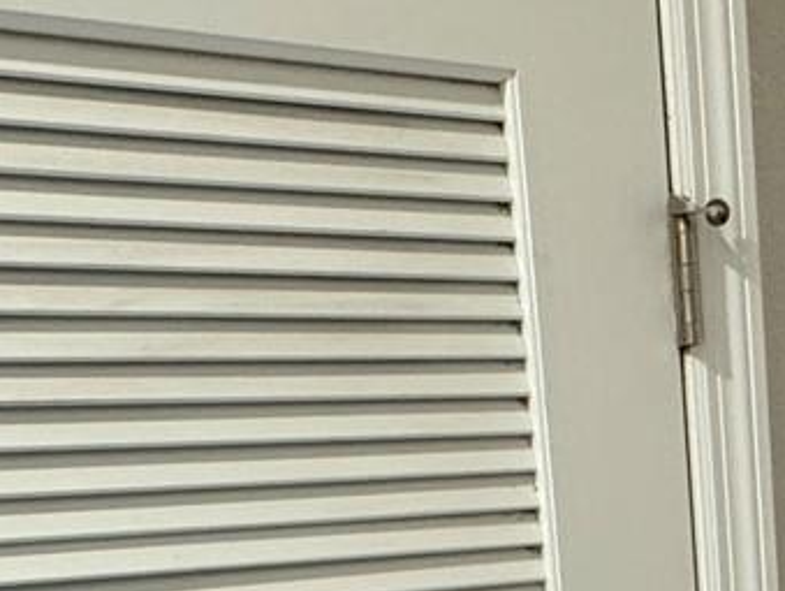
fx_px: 1498
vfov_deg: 20.2
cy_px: 795
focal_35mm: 66
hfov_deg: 27.6
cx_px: 794
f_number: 2.2
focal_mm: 2.22
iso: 400
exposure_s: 1/60
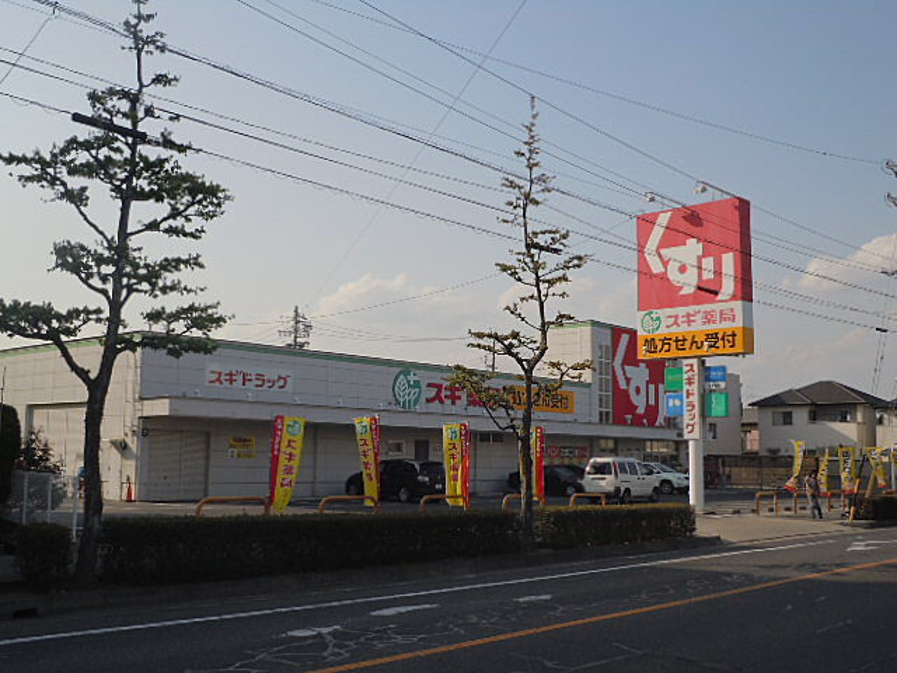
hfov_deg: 47.9
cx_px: 448
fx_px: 1011
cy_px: 336
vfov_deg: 36.8
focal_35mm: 39
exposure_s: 1/1000
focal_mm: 6.9
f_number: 4.3
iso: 100
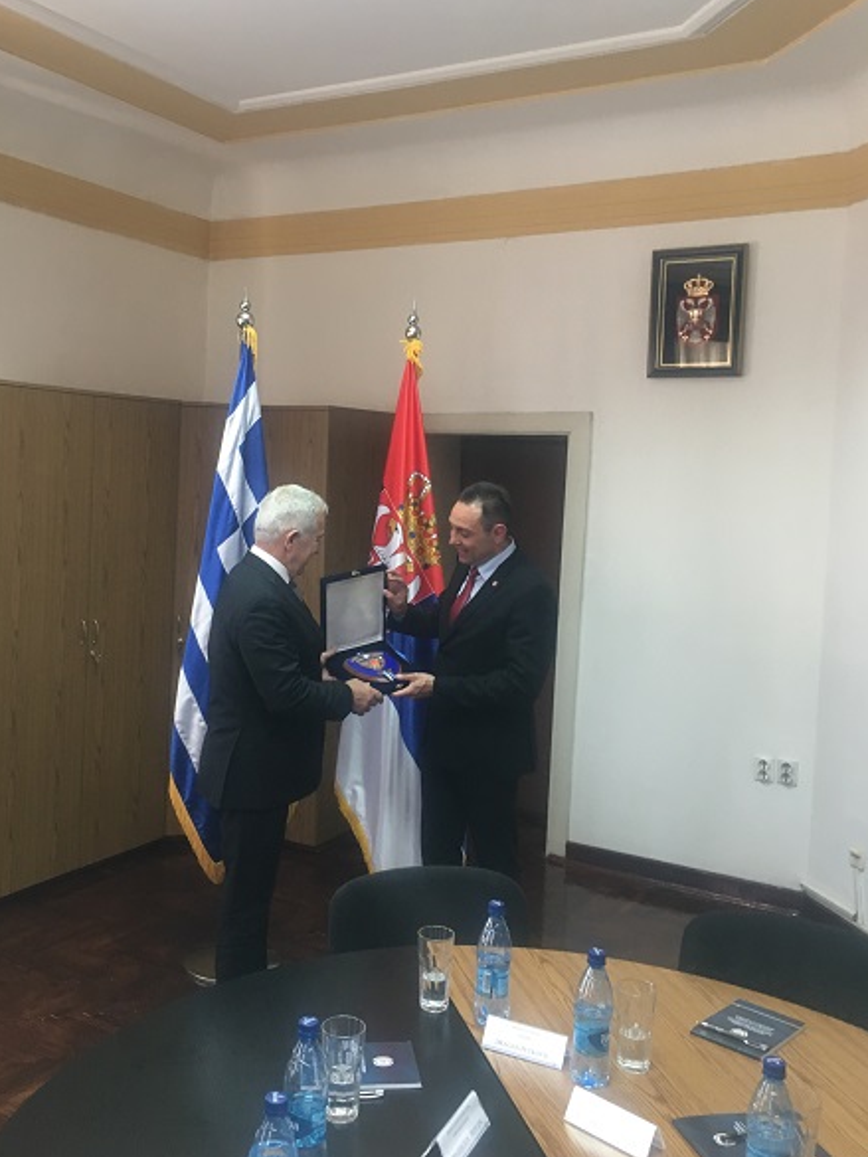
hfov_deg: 42.9
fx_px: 1103
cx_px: 388
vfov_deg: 55.3
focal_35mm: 33
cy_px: 532
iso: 125
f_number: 2.2
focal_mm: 4.15
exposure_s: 1/33
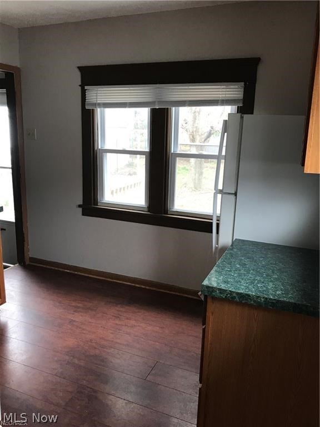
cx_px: 160
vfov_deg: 63.4
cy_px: 214
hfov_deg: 49.7
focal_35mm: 28
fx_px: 345
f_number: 1.8
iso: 32
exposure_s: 1/30
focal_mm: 3.99
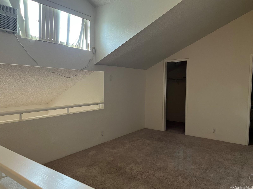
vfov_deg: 53.1
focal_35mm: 26
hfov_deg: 67.3
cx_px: 126
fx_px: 190
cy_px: 94
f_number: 1.6
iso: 200
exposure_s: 1/60
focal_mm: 5.1
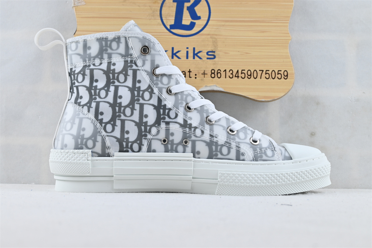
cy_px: 124
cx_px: 186
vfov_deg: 29.9
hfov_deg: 43.6
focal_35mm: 45
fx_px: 465
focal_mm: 30
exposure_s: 1/50
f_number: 4.8
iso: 100
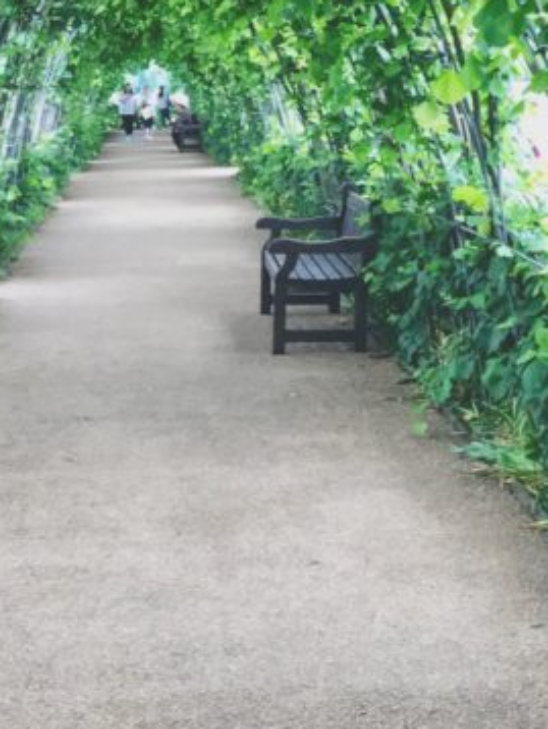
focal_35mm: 80
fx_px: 1687
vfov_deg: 22.9
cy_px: -75
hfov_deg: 18.3
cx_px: 143
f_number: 1.8
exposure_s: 1/100
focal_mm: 3.99
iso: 25
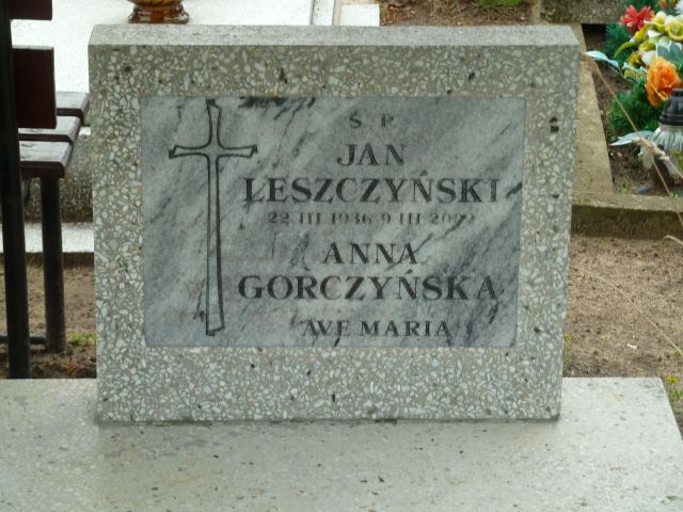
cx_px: 342
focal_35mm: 111
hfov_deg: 17.7
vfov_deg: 13.3
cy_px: 256
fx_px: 2190
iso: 100
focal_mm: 18.2
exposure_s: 1/50
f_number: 4.4
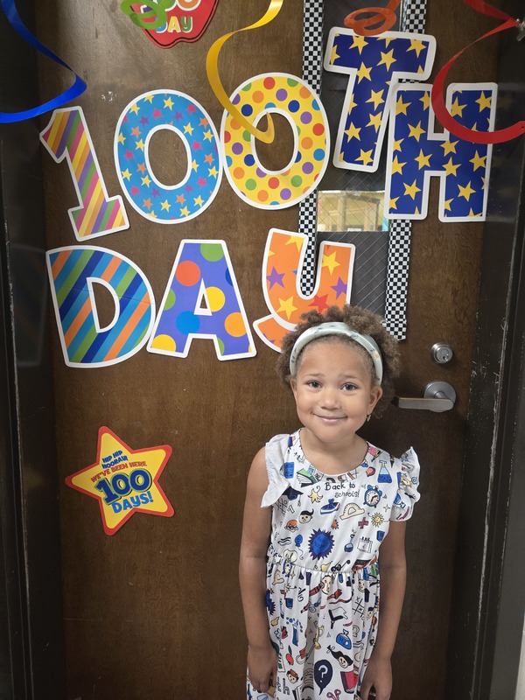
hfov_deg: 58.9
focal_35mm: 23
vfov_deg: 73.9
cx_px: 262
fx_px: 465
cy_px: 350
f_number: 1.8
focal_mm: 5.4
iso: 640
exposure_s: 1/120
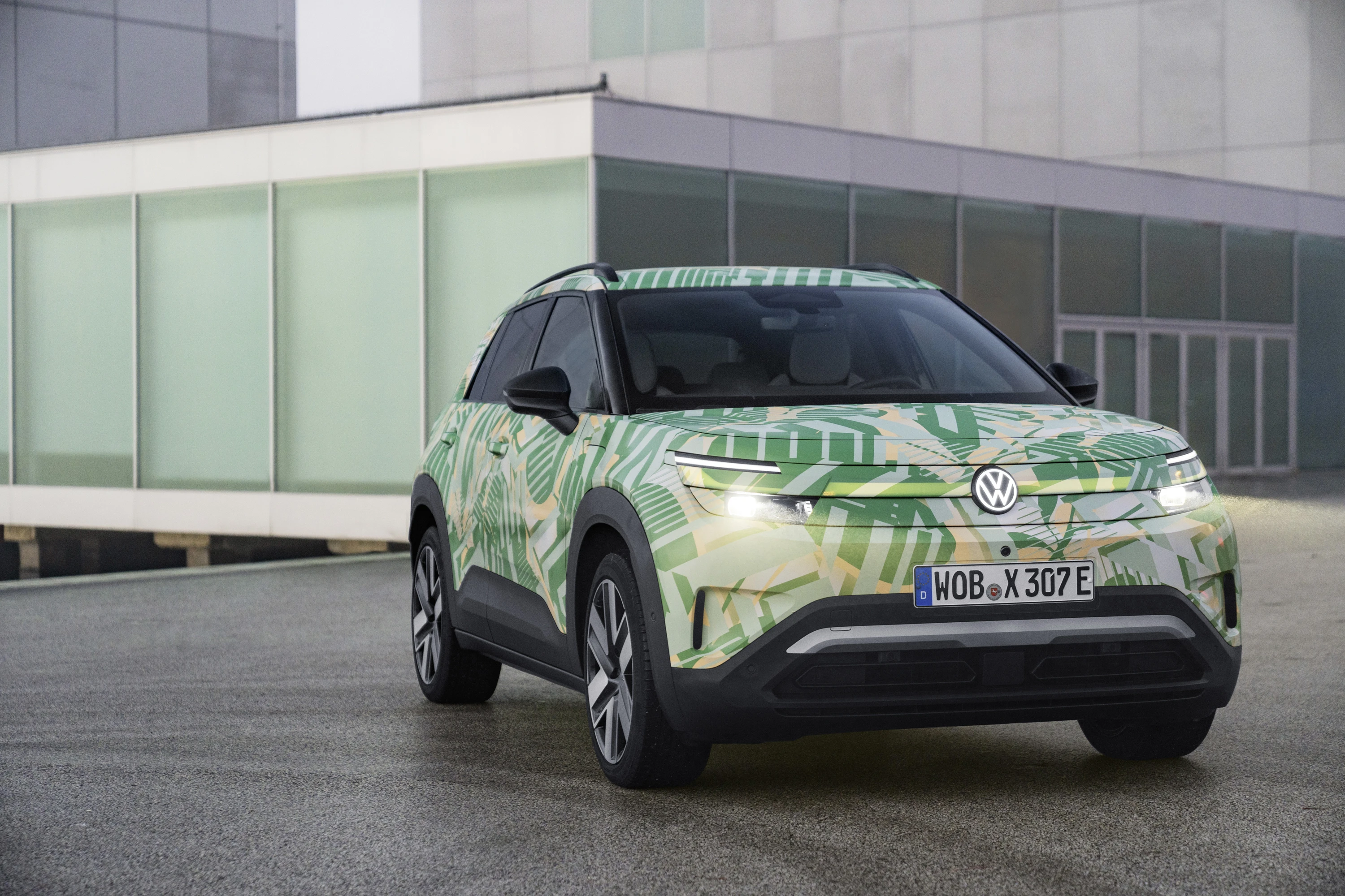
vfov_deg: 19.5
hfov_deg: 28.8
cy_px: 448
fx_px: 2615
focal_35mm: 70
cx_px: 672
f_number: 2.8
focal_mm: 70
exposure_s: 1/200
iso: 800
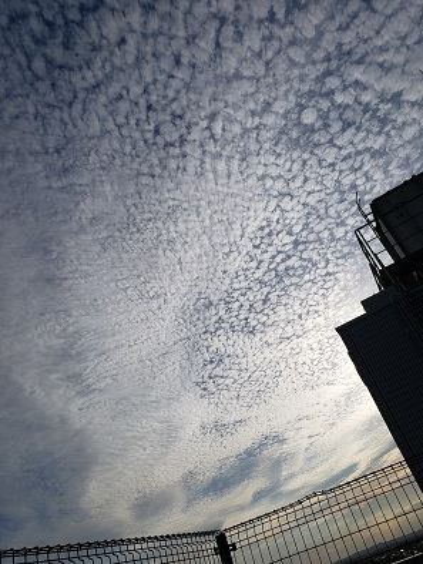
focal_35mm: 26
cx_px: 212
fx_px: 424
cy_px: 282
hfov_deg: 53.1
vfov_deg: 67.3
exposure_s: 1/7638
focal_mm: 4.3
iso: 50
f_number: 2.4
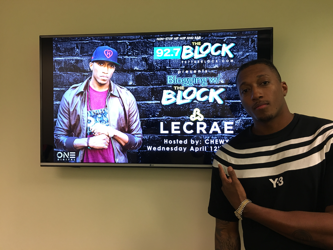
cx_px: 166
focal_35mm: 29
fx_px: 279
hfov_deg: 61.7
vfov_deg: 48.2
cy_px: 125
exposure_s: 1/15
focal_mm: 4.15
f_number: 2.2
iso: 50
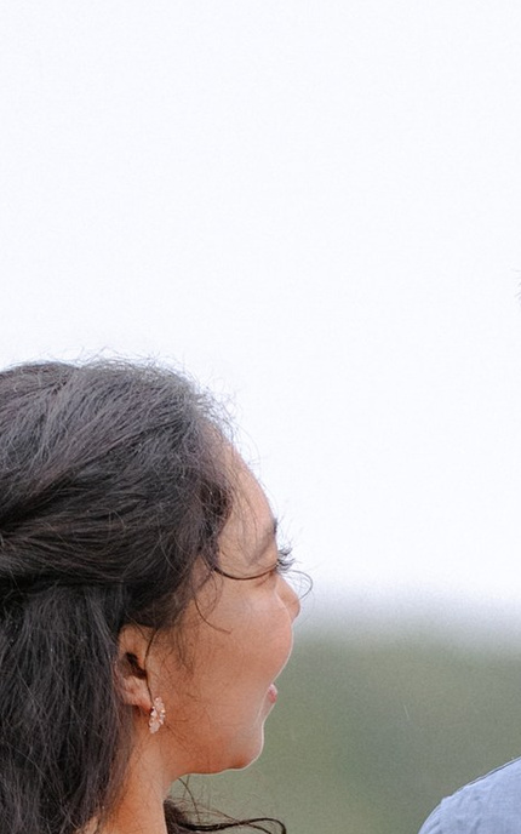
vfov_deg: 2.7
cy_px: 1908
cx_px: 620
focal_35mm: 768
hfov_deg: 1.7
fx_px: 17448
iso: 100
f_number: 2.8
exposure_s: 1/400
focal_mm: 135
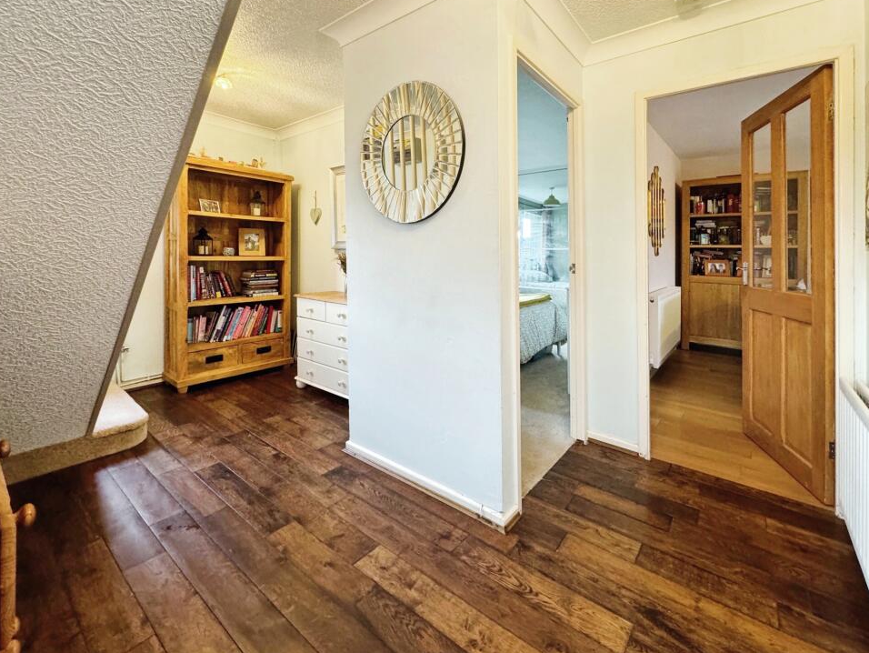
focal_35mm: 15
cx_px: 454
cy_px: 307
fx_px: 377
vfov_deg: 81.7
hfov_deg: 98.1
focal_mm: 2.22
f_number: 2.2
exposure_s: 1/50
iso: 320
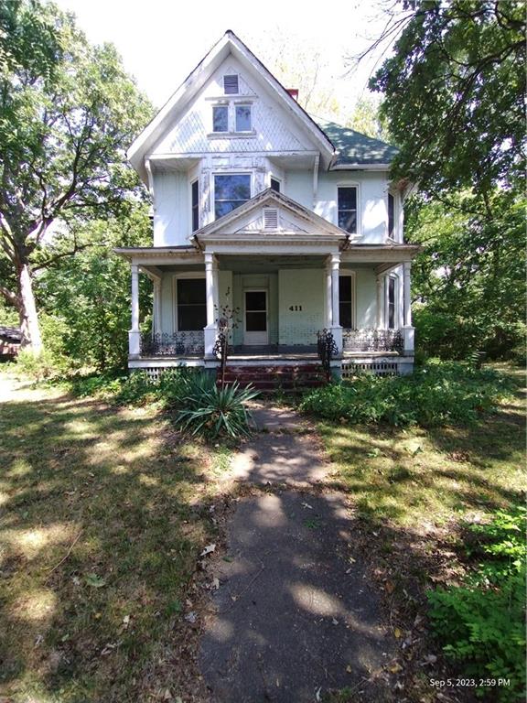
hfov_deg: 78.1
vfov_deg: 94.5
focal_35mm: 16
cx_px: 264
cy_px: 352
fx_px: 325
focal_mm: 1.66
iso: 100
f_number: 2.2
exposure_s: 1/171
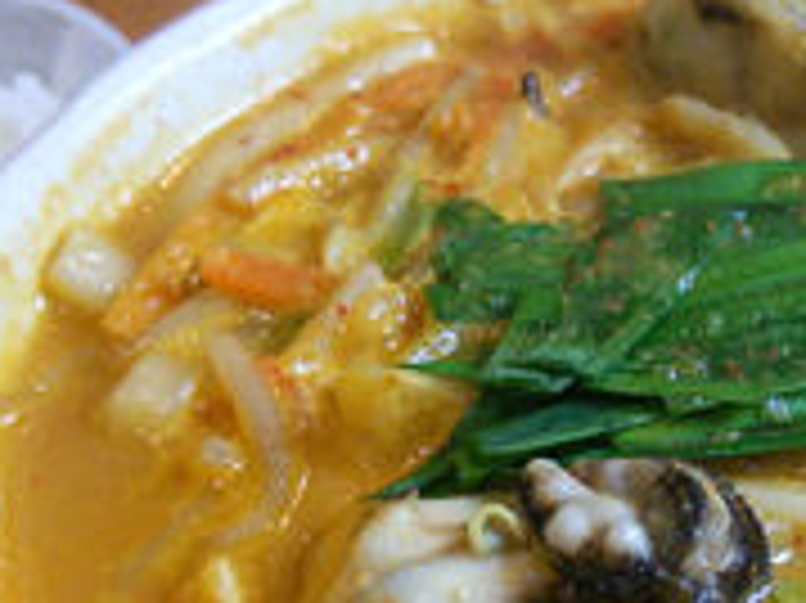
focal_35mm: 67
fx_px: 1559
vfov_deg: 21.6
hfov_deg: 27.8
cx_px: 743
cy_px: 490
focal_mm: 4.06
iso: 80
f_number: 1.94
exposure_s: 1/56
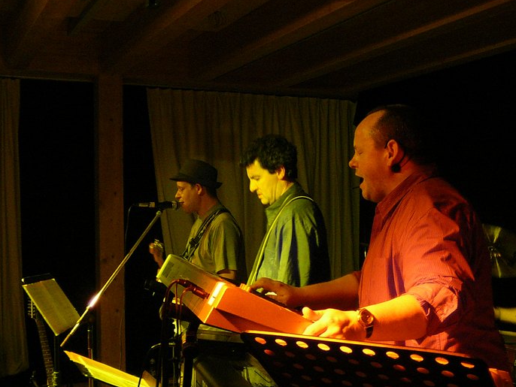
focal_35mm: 51
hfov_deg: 37.4
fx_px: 760
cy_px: 259
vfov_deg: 28.4
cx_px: 302
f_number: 2.8
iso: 200
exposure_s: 1/8
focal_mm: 5.2
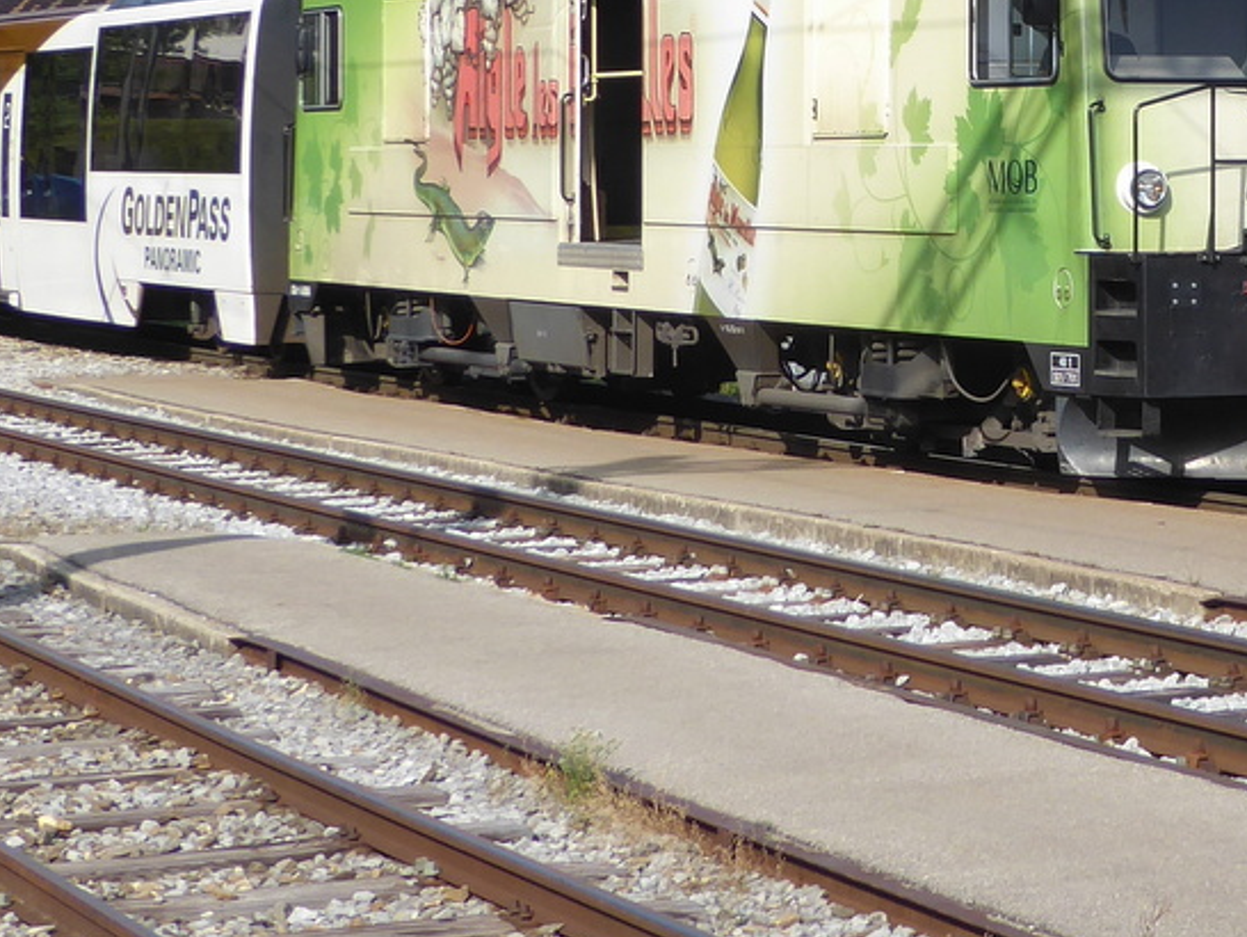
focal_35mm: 101
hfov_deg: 19.4
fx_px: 3640
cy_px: 71
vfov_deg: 14.5
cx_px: 774
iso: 80
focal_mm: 7.8
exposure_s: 1/400
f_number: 3.9
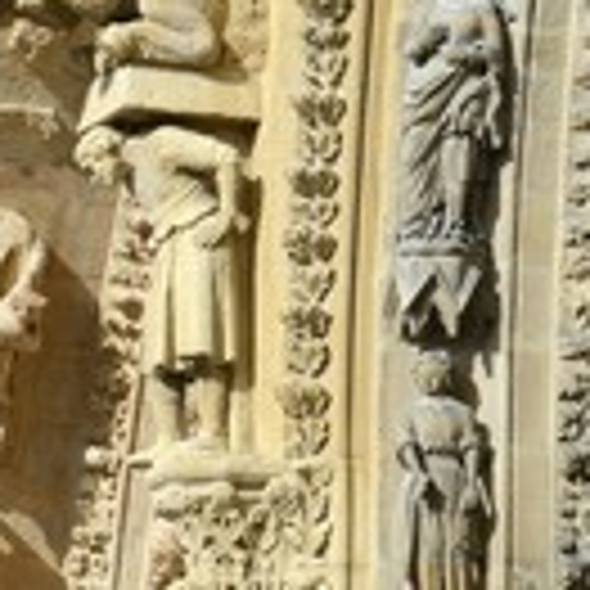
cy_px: 41
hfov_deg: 3.2
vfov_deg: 3.2
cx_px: -122
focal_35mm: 547
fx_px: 10548
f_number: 14
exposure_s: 1/200
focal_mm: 200
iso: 200
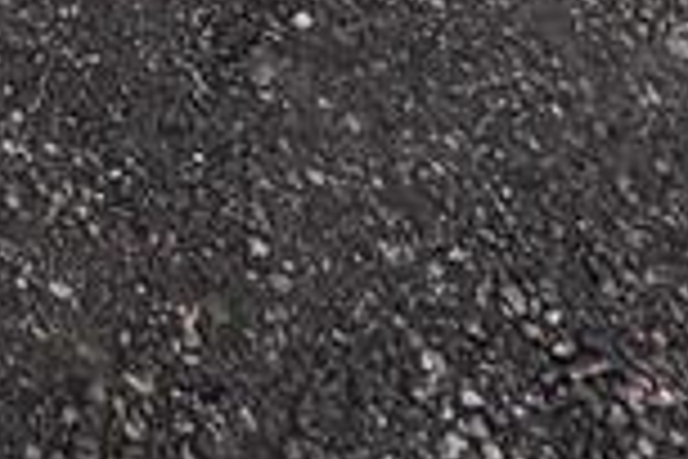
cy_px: -968
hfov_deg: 18.0
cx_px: -616
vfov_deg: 10.5
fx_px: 1624
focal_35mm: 85
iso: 200
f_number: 2.2
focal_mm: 2.22
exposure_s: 1/98
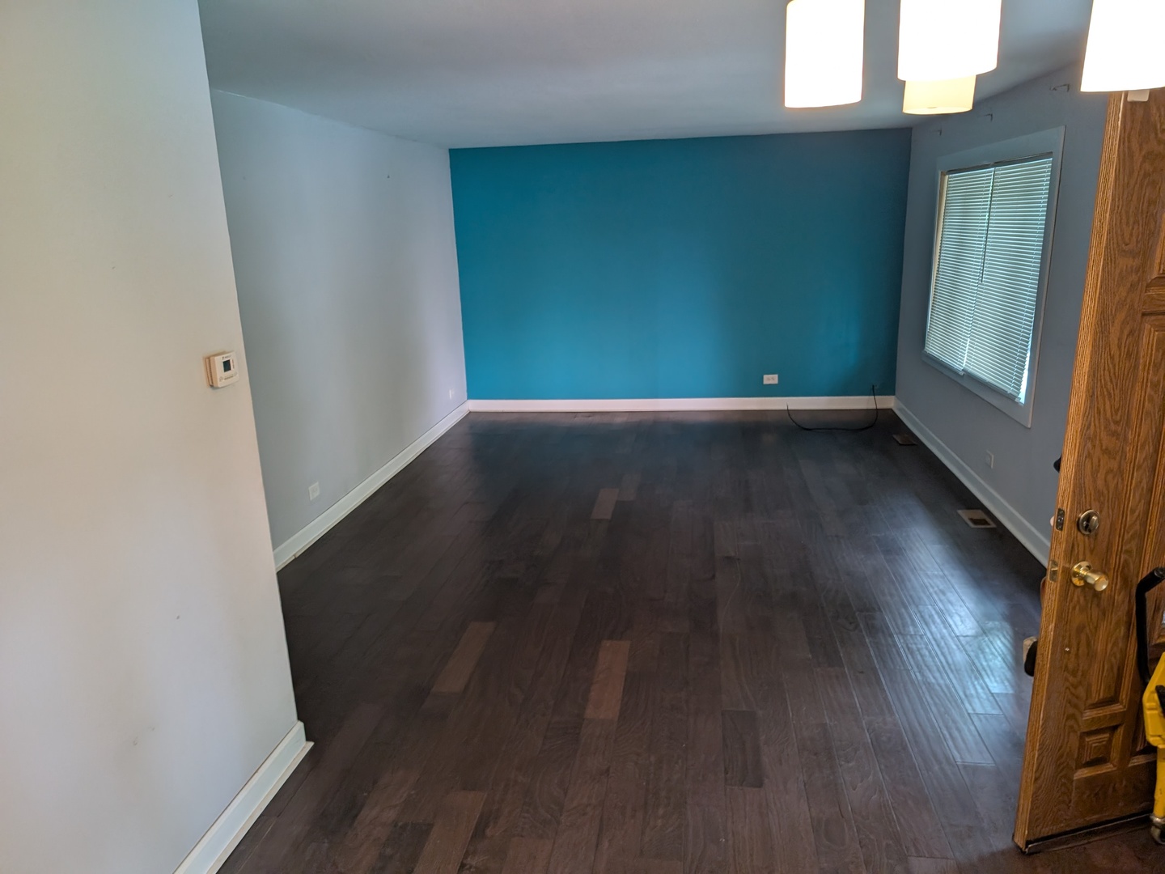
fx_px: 808
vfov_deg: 56.8
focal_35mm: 24
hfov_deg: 71.6
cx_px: 582
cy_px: 437
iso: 214
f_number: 1.68
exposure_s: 1/120
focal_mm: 6.9
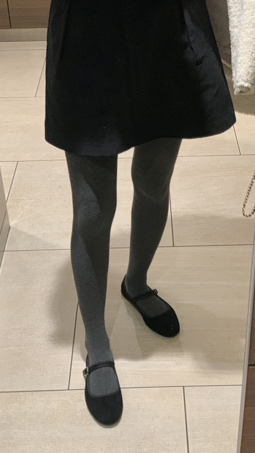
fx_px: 685
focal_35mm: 57
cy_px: 225
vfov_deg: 36.6
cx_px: 162
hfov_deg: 21.0
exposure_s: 1/60
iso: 320
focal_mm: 6
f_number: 2.4
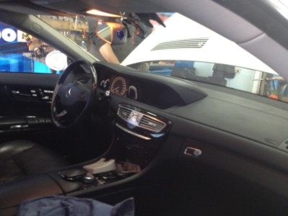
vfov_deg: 40.7
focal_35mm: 35
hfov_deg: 52.6
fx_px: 291
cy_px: 108
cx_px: 144
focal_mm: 4.28
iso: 200
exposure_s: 1/20
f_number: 2.4
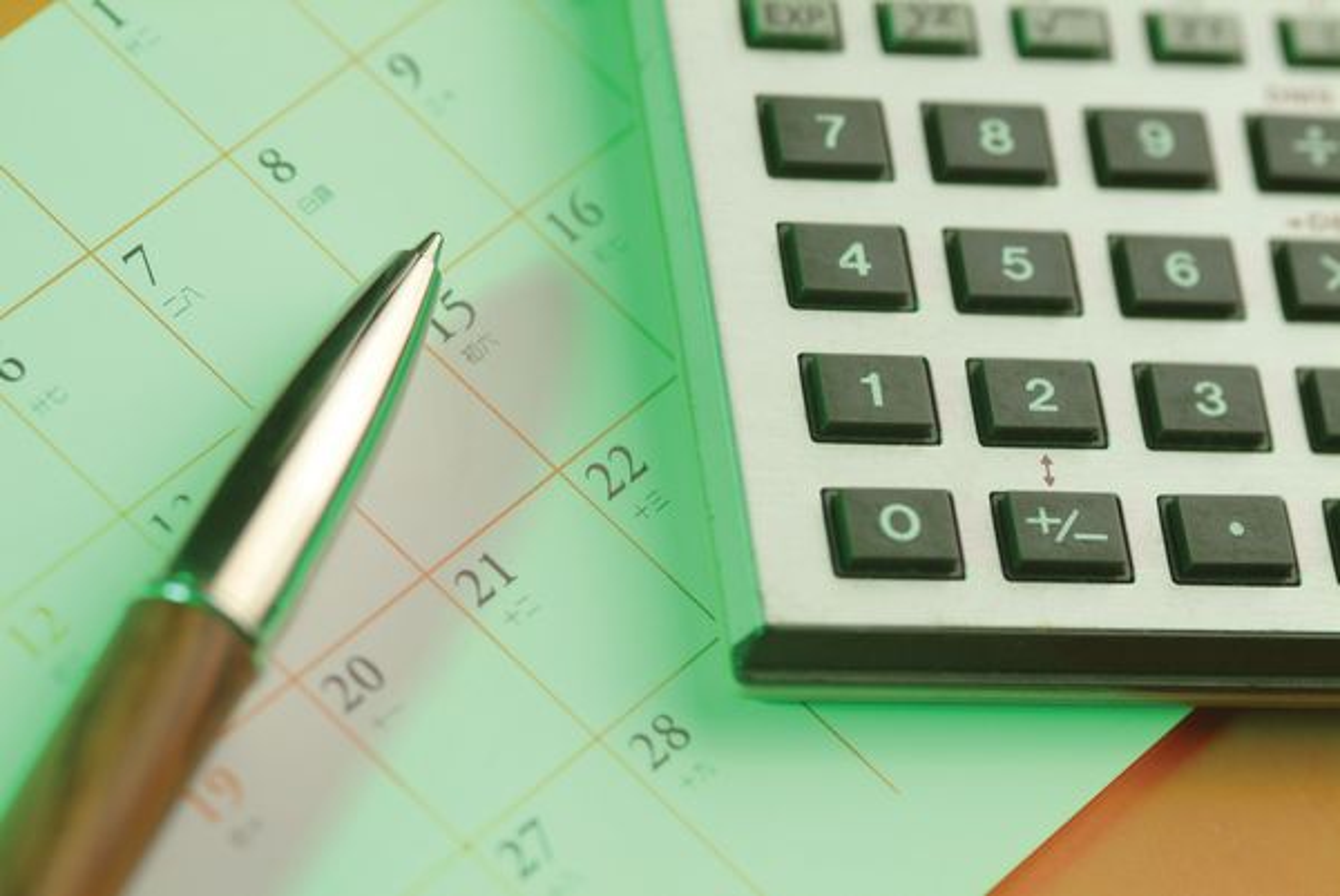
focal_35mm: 158
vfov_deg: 8.7
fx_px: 5867
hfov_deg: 13.0
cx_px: 670
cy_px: 448
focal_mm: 105
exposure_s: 1/45
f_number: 5.6
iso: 100
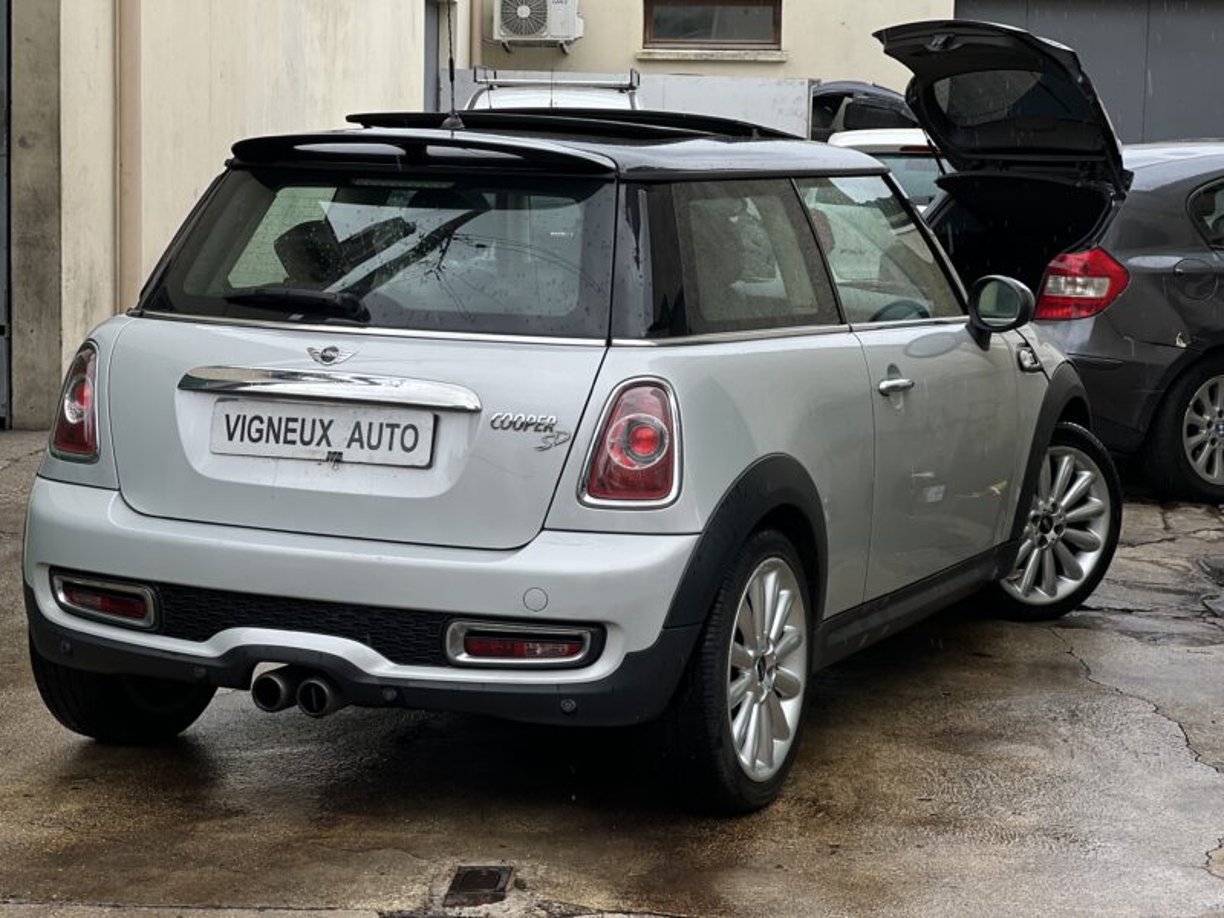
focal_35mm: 77
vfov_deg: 19.1
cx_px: 612
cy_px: 459
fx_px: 2723
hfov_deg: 25.3
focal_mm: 9
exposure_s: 1/324
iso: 32
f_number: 2.8
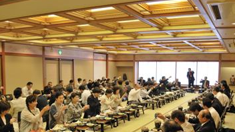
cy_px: 93
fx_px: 224
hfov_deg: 55.2
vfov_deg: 32.4
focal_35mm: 36
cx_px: 128
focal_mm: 18
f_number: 3.5
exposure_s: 1/50
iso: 200
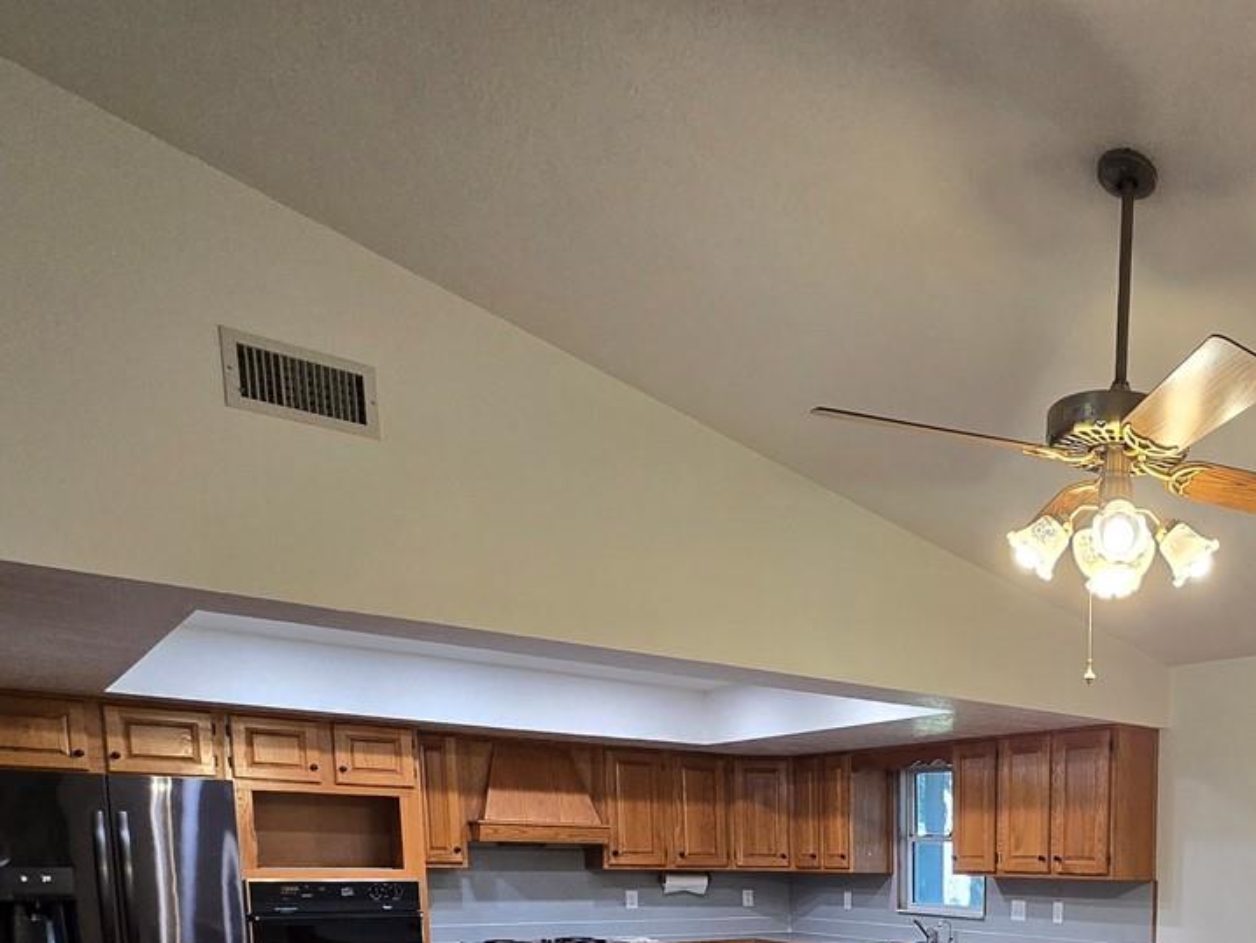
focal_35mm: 29
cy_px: 1010
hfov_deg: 54.5
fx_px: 1052
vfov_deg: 40.2
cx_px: 1107
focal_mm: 2.2
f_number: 2.2
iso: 200
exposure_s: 1/60
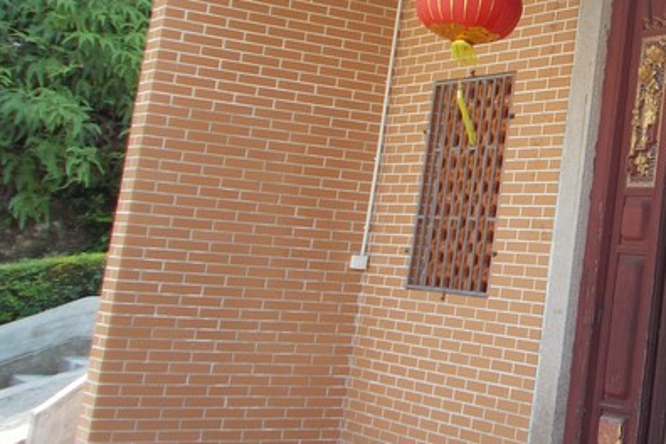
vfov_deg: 19.1
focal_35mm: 70
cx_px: 854
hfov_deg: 25.1
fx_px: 1295
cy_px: 44
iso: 80
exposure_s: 1/80
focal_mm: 4.6
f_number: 3.2
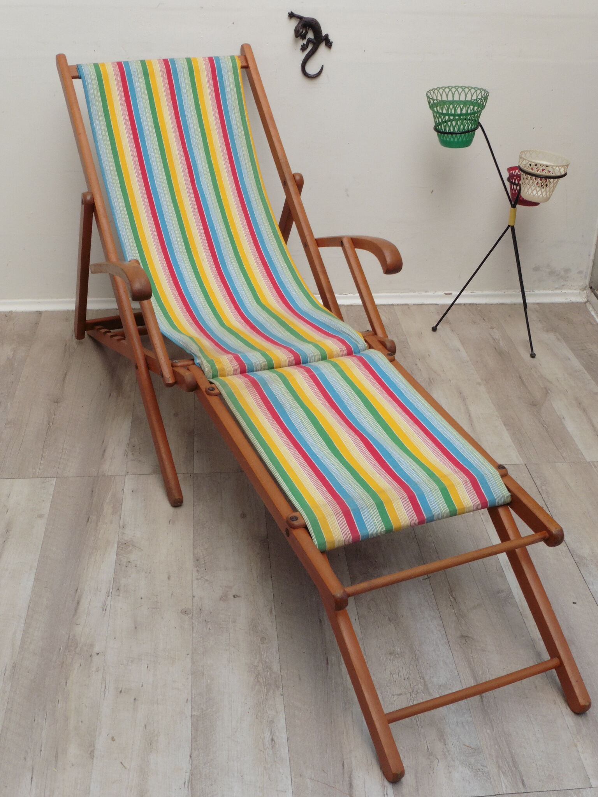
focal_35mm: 41
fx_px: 944
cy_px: 398
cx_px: 299
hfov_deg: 35.1
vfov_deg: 45.8
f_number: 7.1
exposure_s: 1/125
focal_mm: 7.4
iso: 100
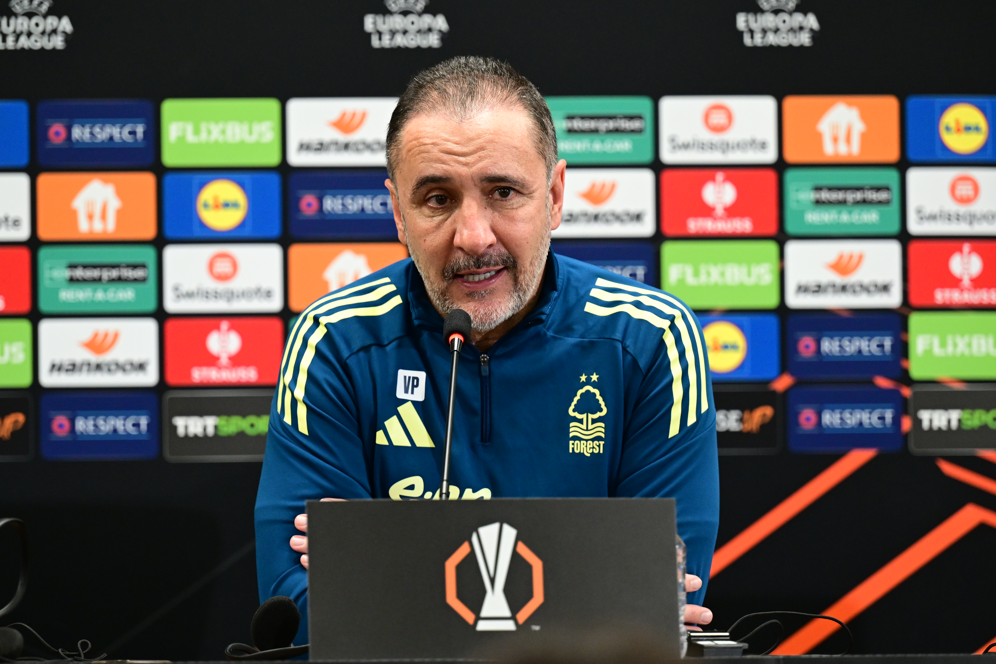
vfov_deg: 5.9
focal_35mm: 232
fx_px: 6418
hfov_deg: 8.9
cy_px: 332
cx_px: 498
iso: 2000
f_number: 2.8
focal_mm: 155
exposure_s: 1/500
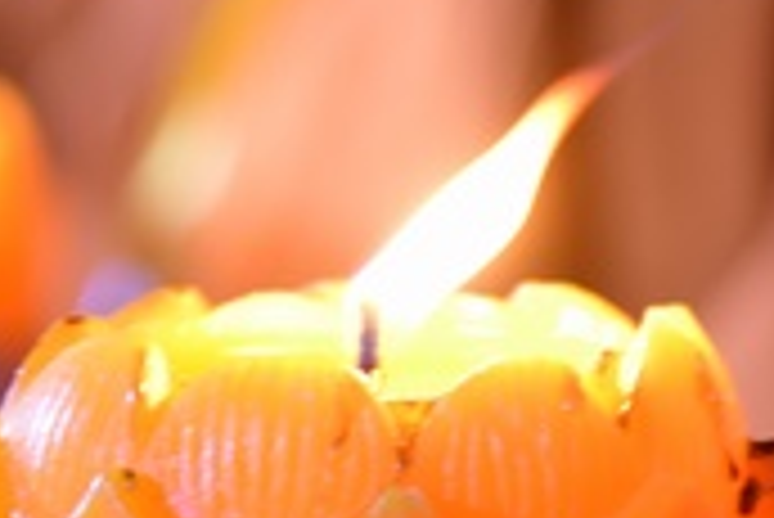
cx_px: 490
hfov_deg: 4.5
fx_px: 9769
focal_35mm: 454
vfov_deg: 3.0
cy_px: 333
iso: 2000
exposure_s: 1/50
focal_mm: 120
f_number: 4
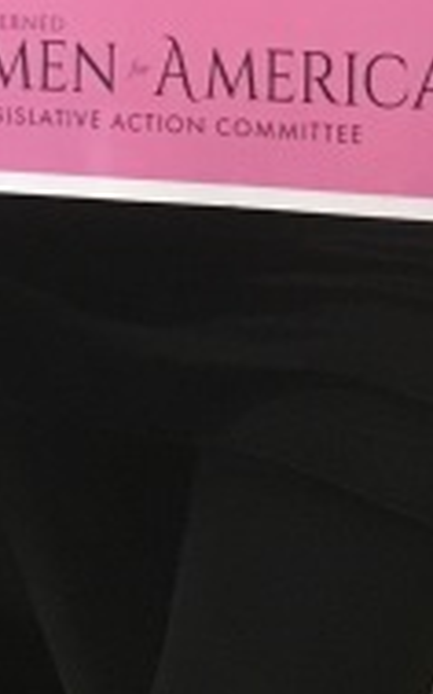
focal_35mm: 138
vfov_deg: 14.3
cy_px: -281
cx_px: -117
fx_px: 2608
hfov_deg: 9.3
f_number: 2.2
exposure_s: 1/15
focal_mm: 4.15
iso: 250
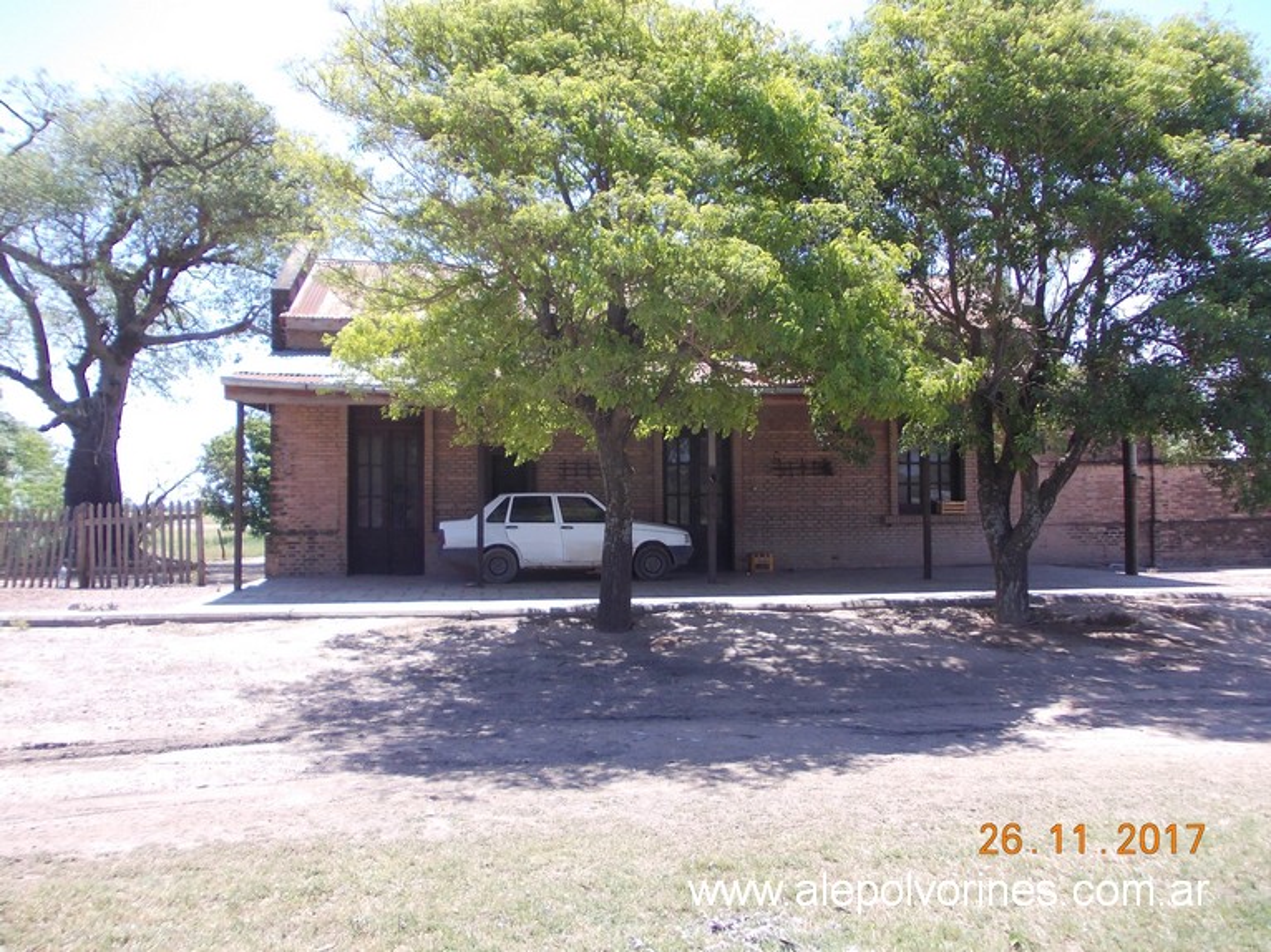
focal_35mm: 28
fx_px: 1028
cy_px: 476
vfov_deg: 49.7
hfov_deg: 63.5
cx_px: 636
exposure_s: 1/500
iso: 80
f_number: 2.7
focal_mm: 4
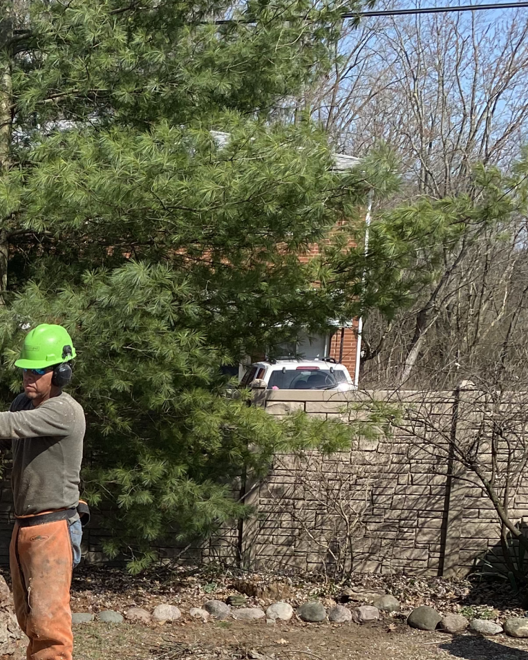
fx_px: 1328
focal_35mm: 68
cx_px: -126
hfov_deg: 20.8
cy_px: 619
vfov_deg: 26.8
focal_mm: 4.25
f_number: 1.8
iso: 32
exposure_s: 1/2410
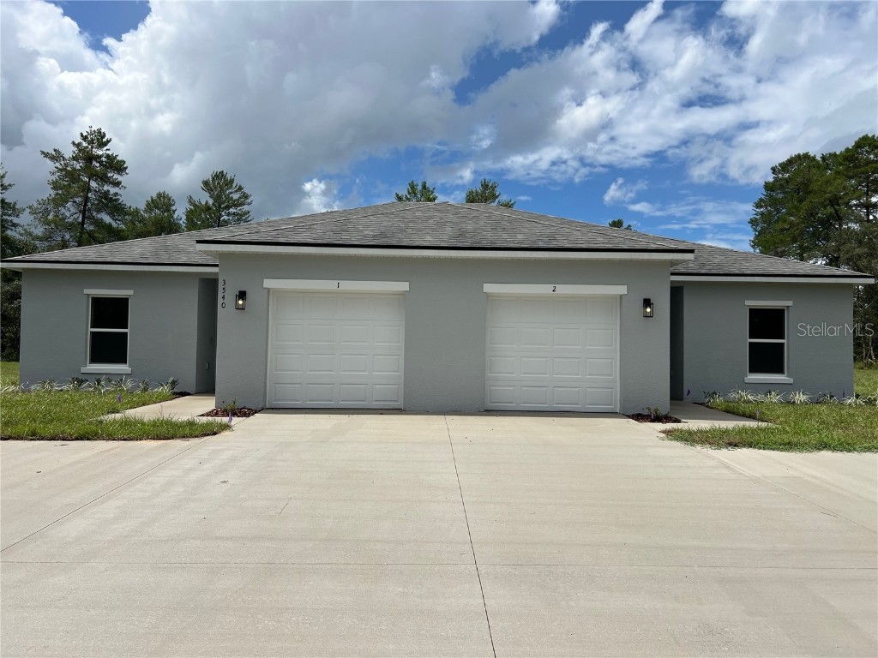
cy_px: 329
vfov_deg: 53.1
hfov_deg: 67.3
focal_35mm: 26
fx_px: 659
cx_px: 439
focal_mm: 5.7
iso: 50
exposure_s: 1/8696
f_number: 1.5
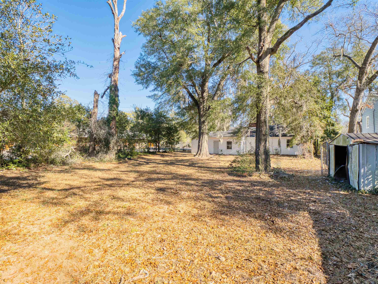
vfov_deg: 78.1
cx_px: 189
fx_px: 175
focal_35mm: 16
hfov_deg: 94.5
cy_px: 142
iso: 100
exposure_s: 1/80
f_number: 8
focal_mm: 8
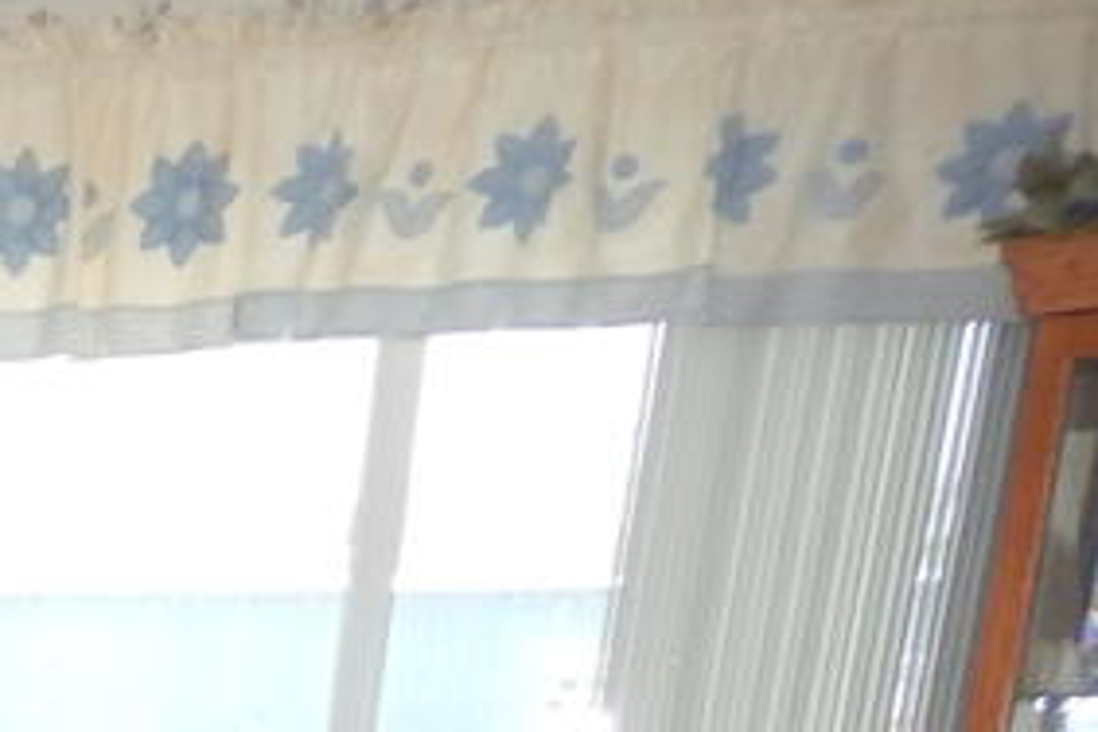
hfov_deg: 13.8
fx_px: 3538
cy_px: 1885
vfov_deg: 10.0
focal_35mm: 116
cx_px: -1345
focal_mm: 4
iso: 125
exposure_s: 1/100
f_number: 3
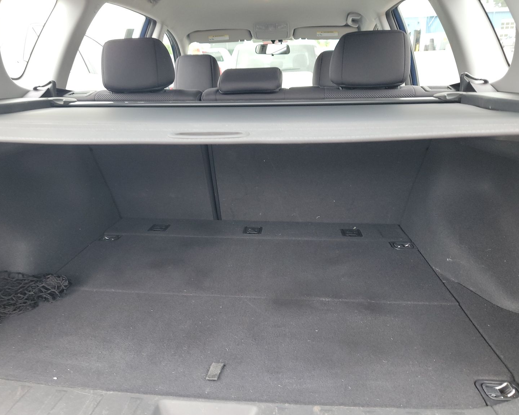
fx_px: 399
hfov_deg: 66.0
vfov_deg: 54.9
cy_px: 216
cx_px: 242
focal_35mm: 26
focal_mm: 6.7
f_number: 1.8
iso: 323
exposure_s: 1/59
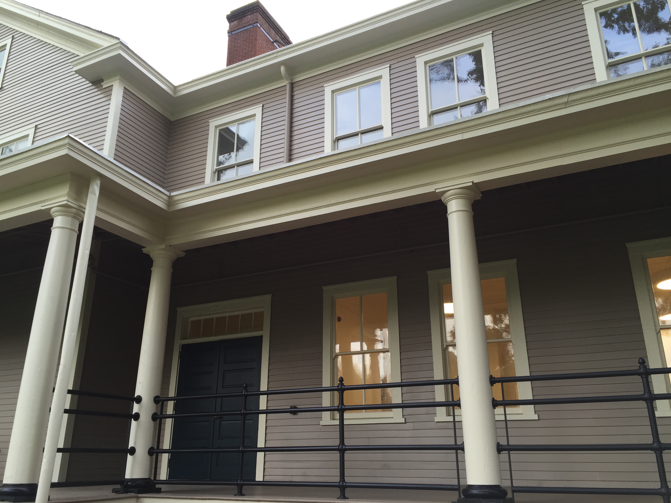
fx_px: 562
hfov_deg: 61.7
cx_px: 336
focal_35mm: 29
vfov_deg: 48.2
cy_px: 252
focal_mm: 4.15
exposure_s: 1/148
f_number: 2.2
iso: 32
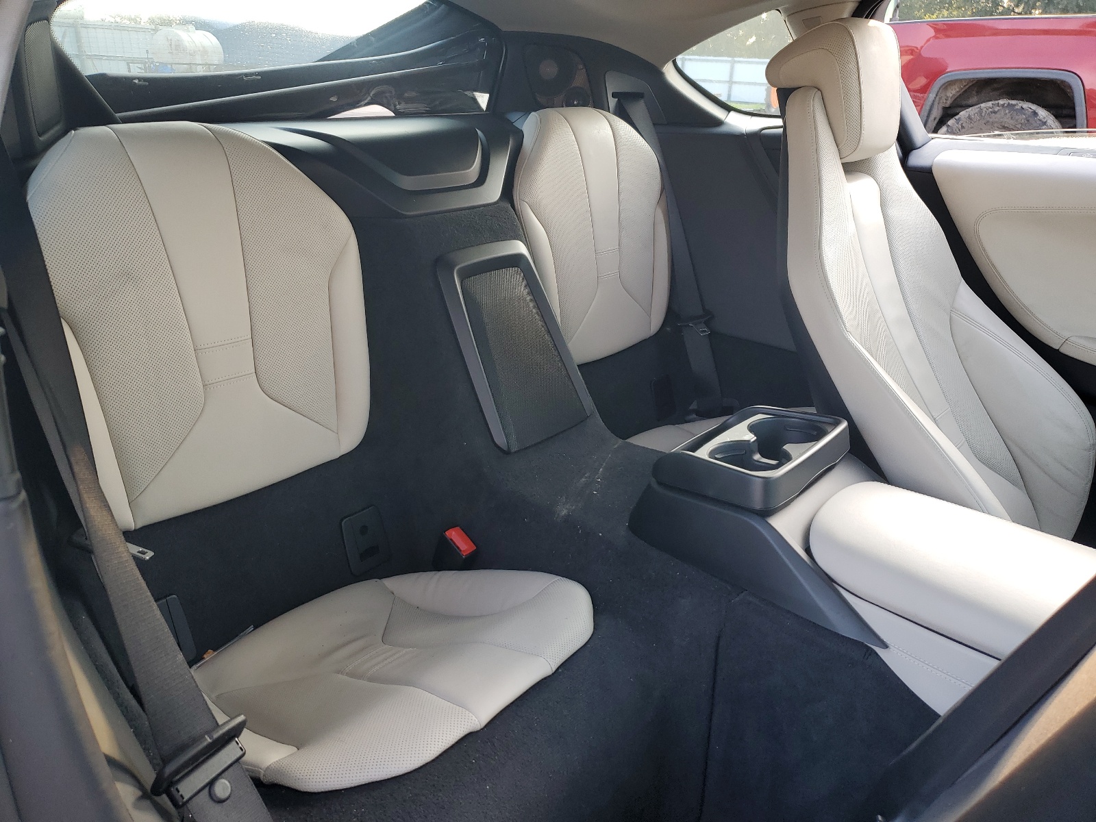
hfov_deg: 67.3
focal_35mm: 26
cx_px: 548
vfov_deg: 53.1
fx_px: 823
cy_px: 411
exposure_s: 1/120
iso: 50
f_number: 1.5
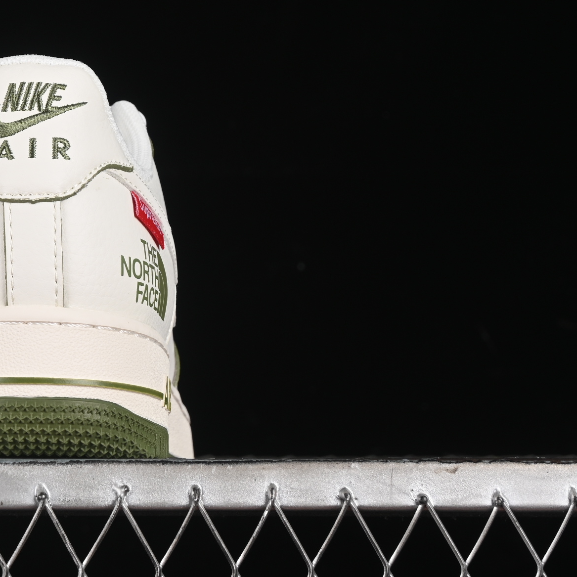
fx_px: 2866
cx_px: -96
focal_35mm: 152
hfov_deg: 11.3
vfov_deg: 11.5
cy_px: 171
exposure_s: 1/80
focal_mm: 50
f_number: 8
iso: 160
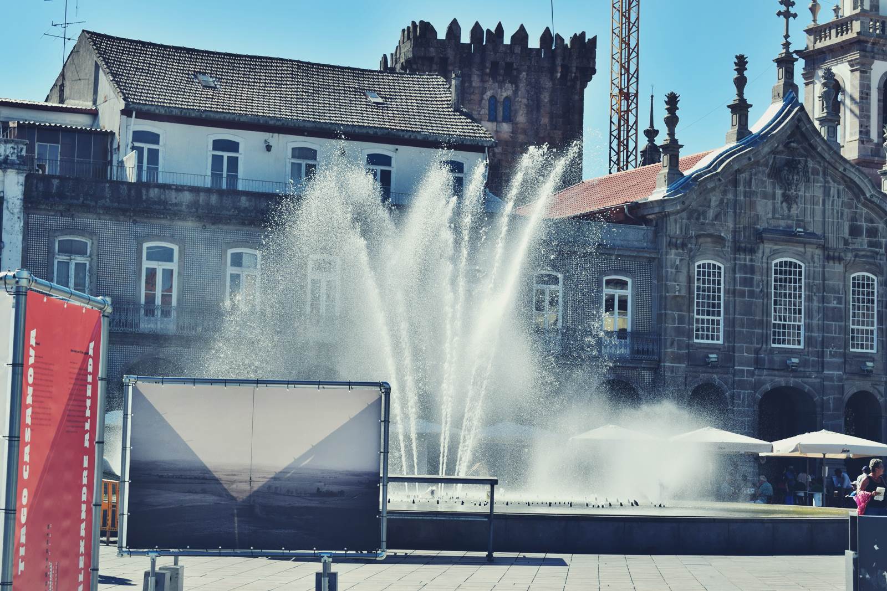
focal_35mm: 75
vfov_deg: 18.2
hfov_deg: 27.0
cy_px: 296
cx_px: 444
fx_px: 1848
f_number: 10
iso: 200
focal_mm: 50
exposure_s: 1/400
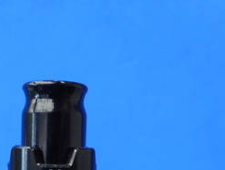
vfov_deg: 21.5
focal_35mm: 64
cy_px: 197
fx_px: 416
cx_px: 59
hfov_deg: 29.8
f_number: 3.7
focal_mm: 4.5
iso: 160
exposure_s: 1/30
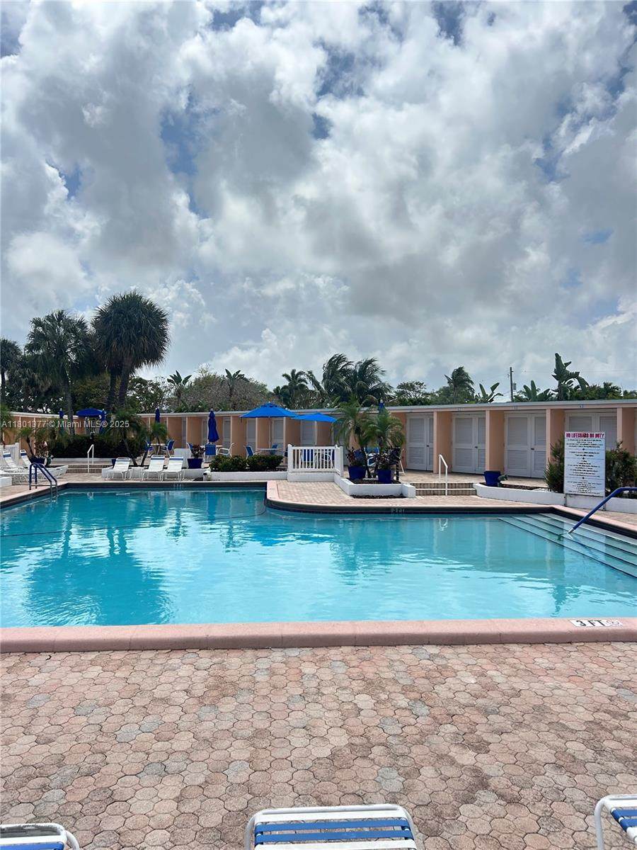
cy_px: 425
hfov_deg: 53.1
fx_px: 638
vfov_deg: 67.3
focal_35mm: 26
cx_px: 318
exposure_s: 1/4444
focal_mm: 5.7
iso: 50
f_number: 1.5
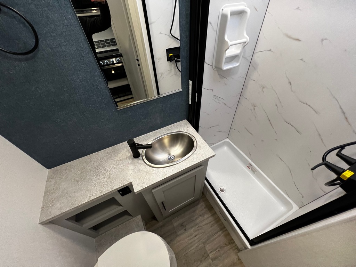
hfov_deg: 106.2
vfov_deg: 89.9
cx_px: 178
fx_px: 134
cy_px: 134
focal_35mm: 13
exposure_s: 1/99
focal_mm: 1.57
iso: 200
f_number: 1.8
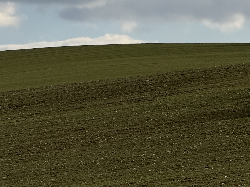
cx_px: 96
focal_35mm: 388
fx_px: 2802
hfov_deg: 5.1
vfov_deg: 3.8
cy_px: -46
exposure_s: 1/3344
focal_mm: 15.66
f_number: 2.8
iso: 50
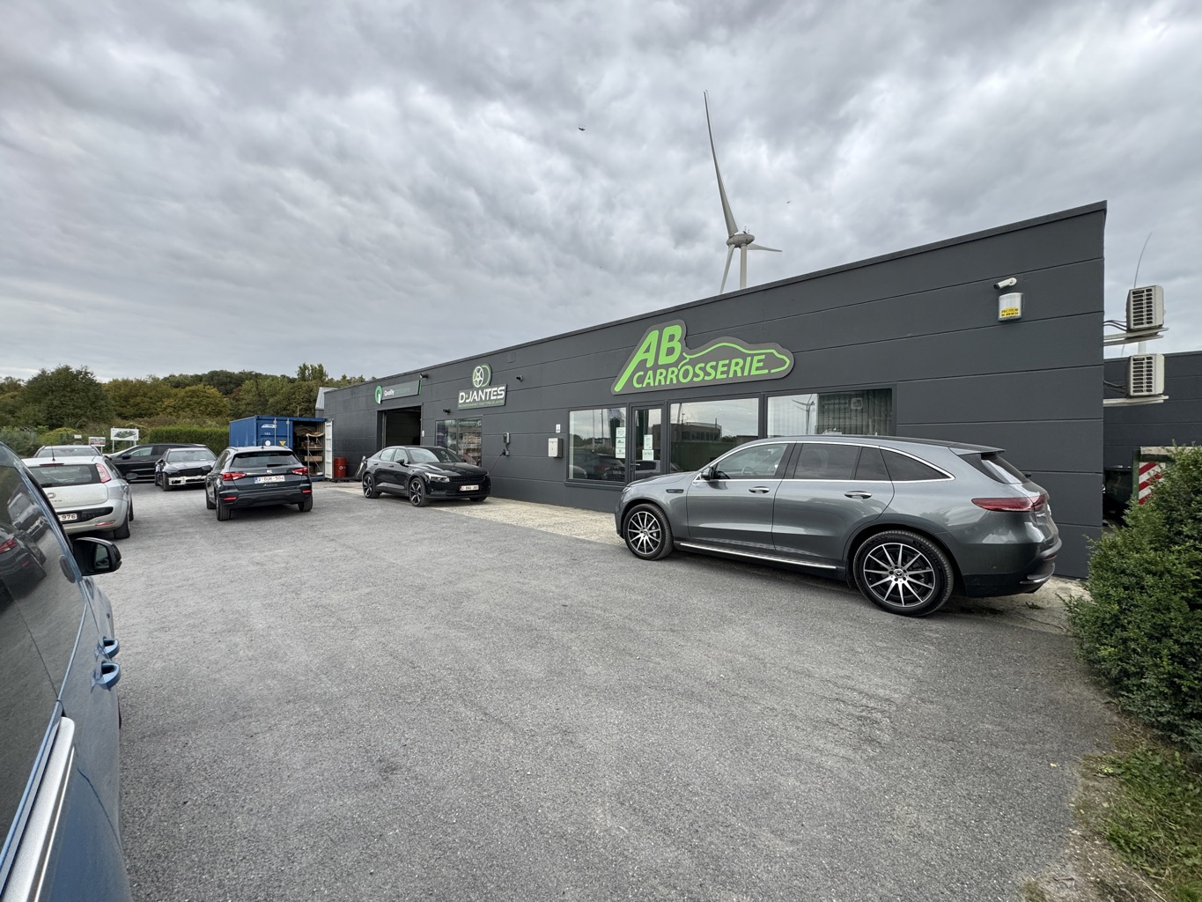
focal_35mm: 14
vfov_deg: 85.7
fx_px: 486
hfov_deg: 102.1
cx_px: 601
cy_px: 451
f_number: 2.2
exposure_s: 1/368
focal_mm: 2.22
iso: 40
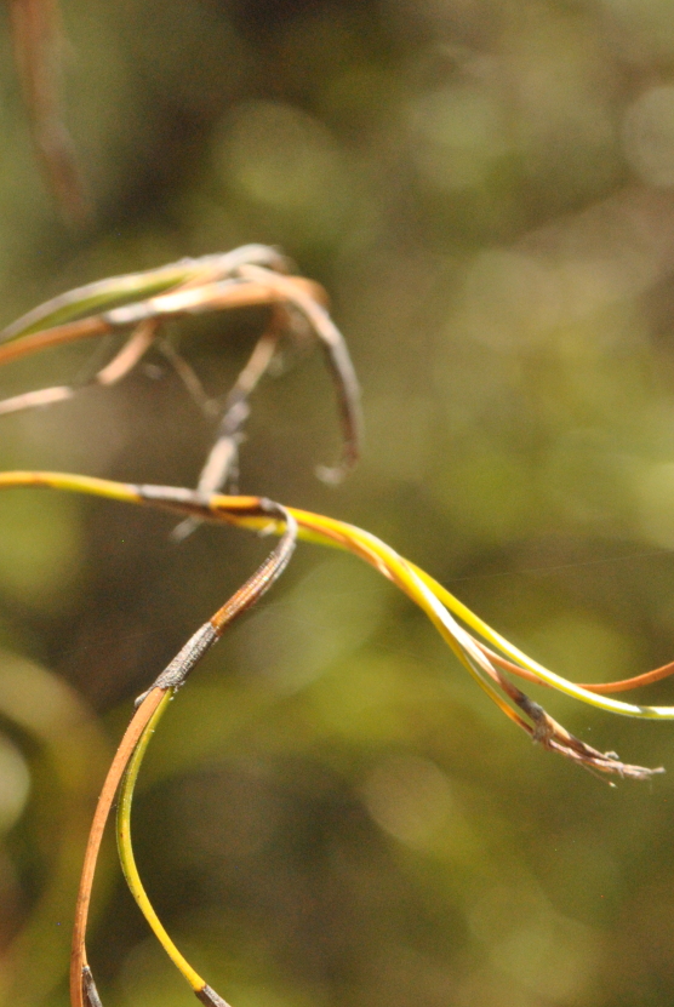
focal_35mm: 152
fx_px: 4255
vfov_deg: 13.4
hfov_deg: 9.0
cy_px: 916
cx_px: 538
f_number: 10
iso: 800
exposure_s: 1/400
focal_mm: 55
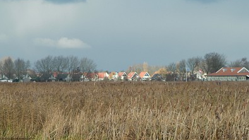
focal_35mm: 243
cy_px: 83
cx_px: 121
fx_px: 1605
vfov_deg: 5.0
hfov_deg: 8.9
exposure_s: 1/350
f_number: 8
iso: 400
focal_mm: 135
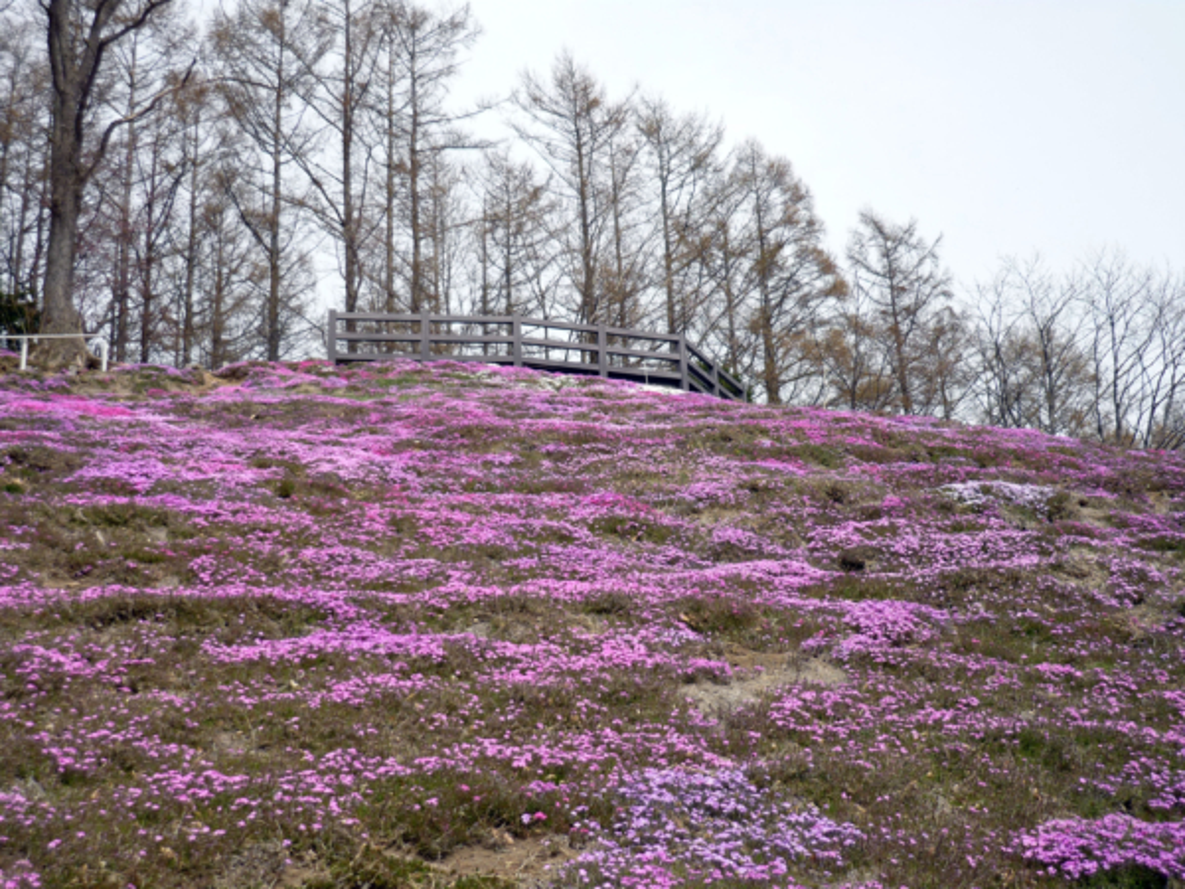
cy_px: 444
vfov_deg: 32.9
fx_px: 1506
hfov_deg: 42.9
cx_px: 592
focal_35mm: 44
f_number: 3
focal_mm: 7.2
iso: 100
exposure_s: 1/800
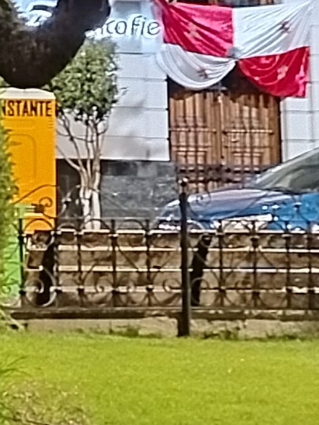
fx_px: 2186
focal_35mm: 178
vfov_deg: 11.0
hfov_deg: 8.1
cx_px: -249
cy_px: 49
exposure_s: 1/20
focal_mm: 5.25
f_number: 1.75
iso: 1826
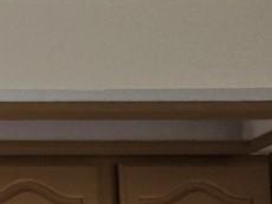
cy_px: 355
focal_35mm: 58
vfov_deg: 19.6
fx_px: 455
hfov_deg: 18.7
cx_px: -284
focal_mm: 2.2
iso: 160
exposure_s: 1/60
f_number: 2.2
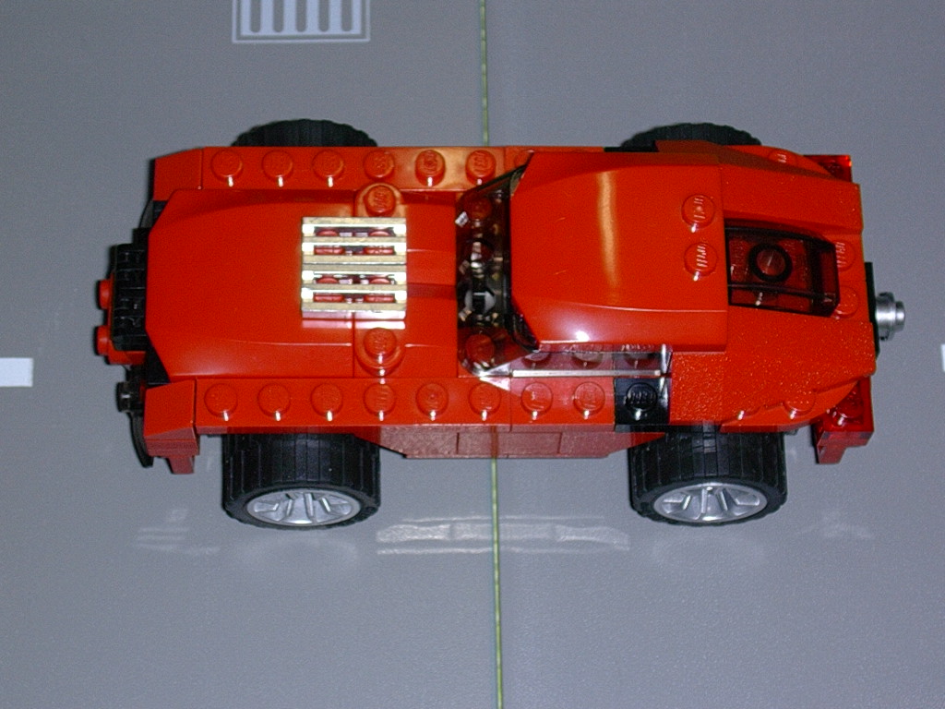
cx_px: 472
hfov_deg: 21.8
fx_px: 2457
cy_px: 354
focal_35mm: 90
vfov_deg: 16.4
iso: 70
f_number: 4.2
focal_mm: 13.7
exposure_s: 1/64
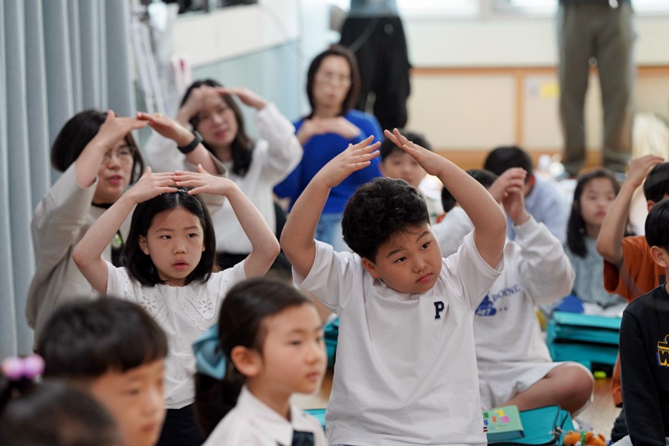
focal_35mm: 144
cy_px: 223
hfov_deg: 14.3
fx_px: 2676
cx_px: 334
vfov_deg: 9.5
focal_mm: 144
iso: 1250
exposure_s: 1/160
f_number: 4
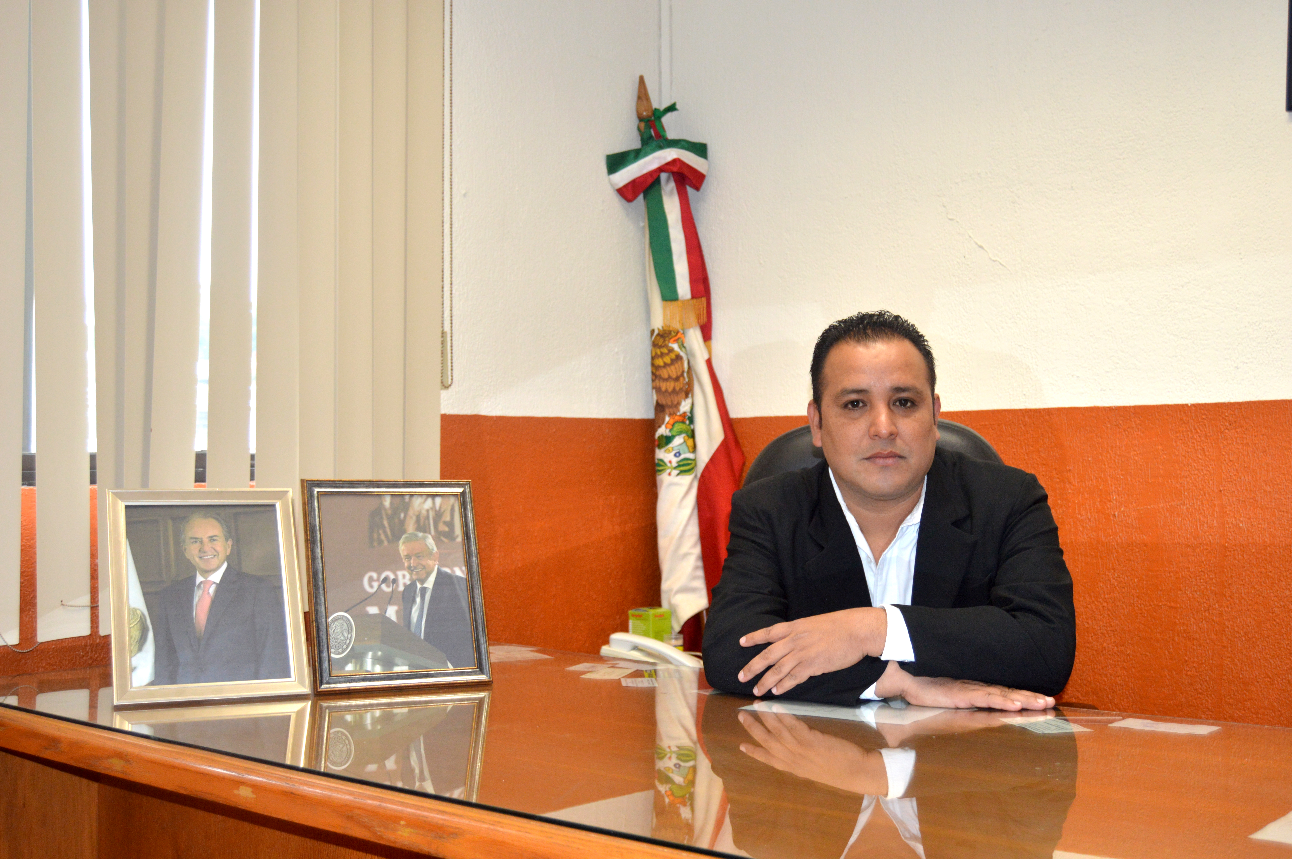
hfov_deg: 49.6
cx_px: 646
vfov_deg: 34.1
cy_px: 430
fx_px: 1398
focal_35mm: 39
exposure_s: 1/60
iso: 640
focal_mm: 26
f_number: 4
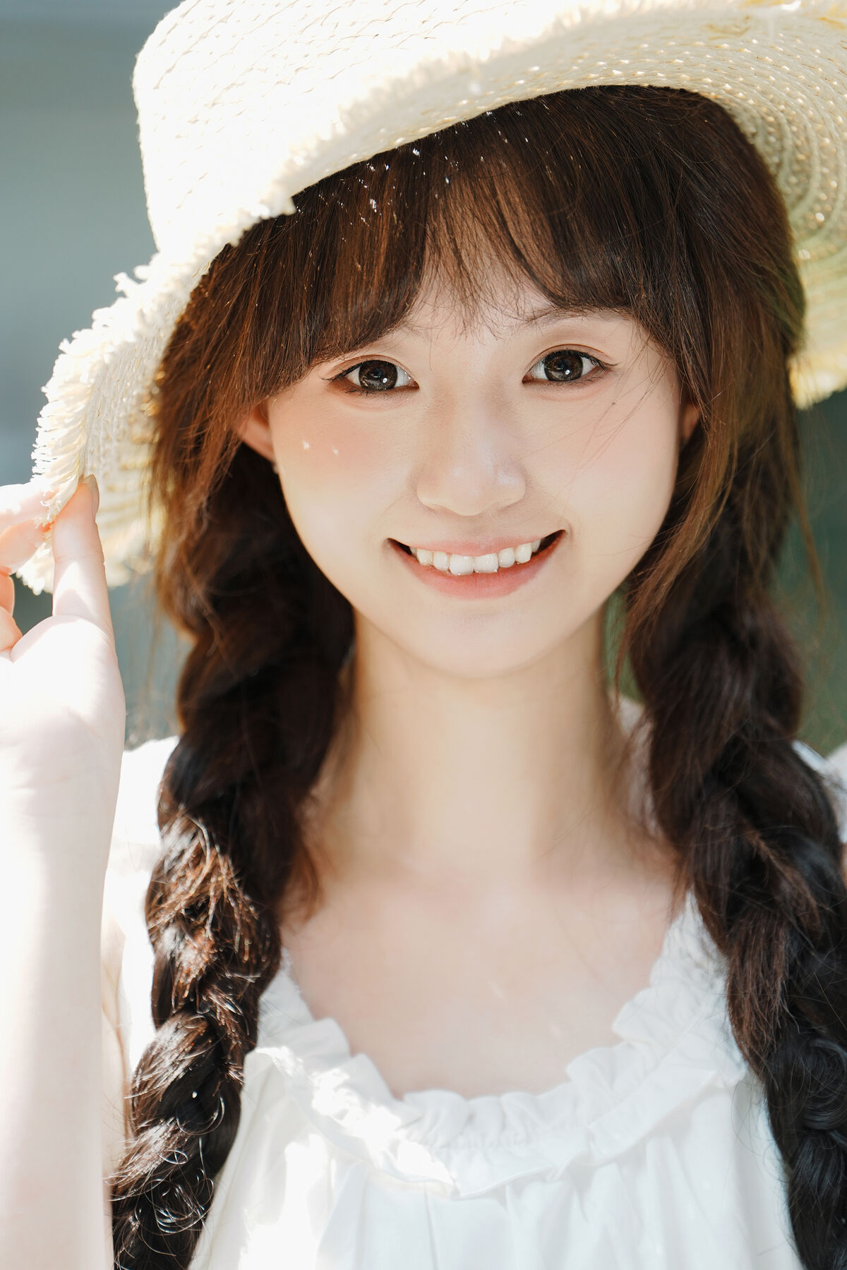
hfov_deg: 6.9
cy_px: 635
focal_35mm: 200
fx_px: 7058
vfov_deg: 10.3
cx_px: 424
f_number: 3.2
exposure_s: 1/320
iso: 200
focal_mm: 200
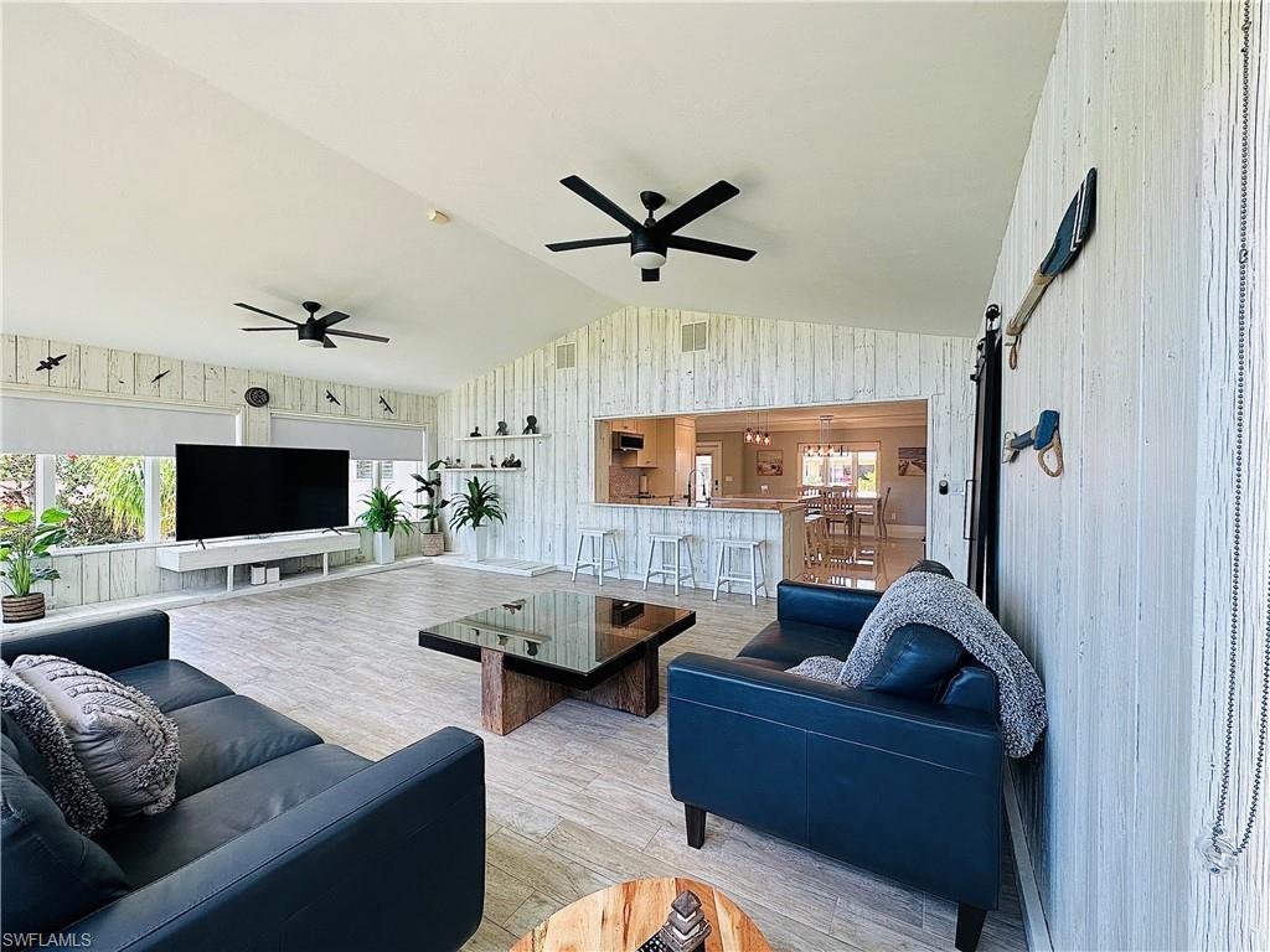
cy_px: 476
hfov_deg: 102.1
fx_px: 514
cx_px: 635
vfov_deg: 85.7
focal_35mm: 14
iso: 80
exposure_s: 1/120
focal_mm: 2.22
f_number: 2.2
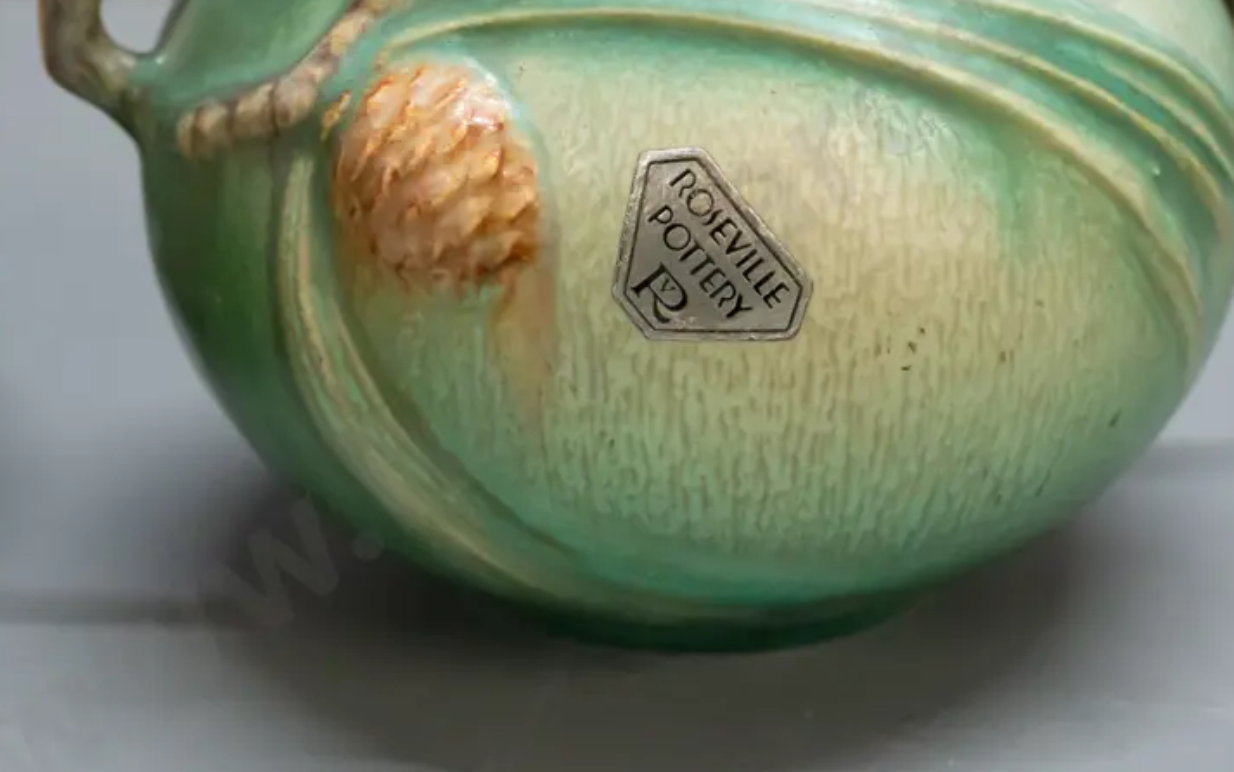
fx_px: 2355
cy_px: 254
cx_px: 699
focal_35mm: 70
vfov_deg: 18.6
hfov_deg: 29.3
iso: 3200
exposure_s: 1/125
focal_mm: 23
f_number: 5.6
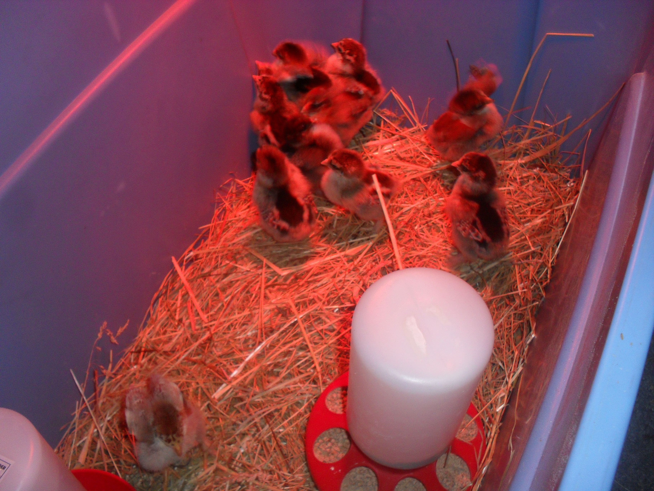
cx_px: 327
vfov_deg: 40.7
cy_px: 246
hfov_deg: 52.6
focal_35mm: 35
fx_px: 661
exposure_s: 1/45
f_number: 3.2
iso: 200
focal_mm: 6.3
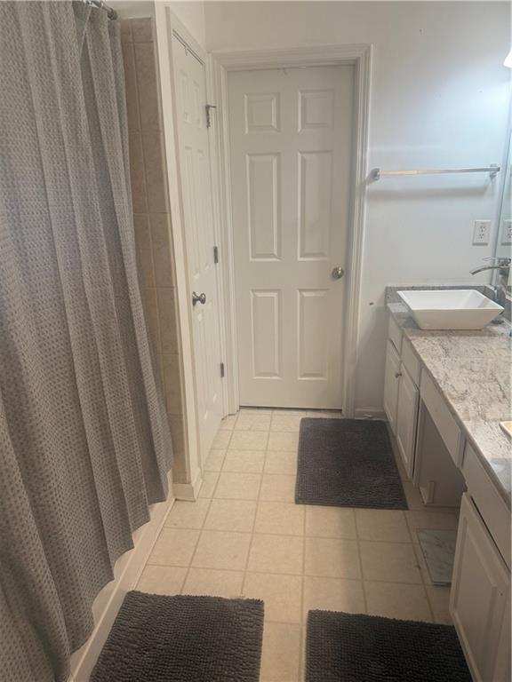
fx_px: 473
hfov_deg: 56.8
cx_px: 256
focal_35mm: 24
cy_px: 341
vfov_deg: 71.6
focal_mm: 6.76
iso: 200
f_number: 1.78
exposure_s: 1/120
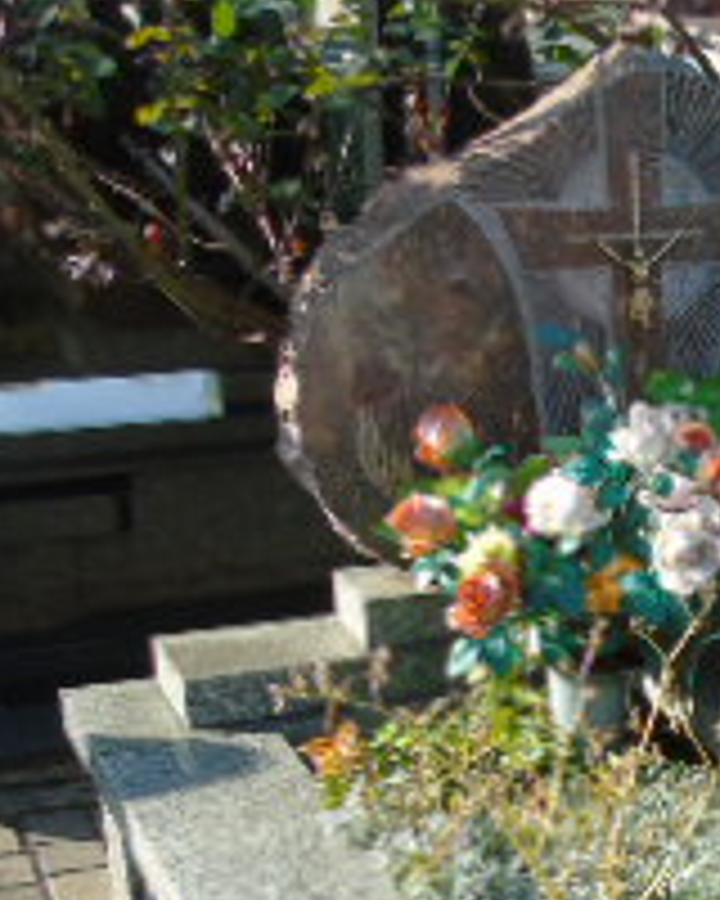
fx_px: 2078
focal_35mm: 78
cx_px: 1134
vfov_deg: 24.0
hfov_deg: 17.4
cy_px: 747
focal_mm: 4.4
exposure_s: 1/320
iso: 80
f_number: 3.4
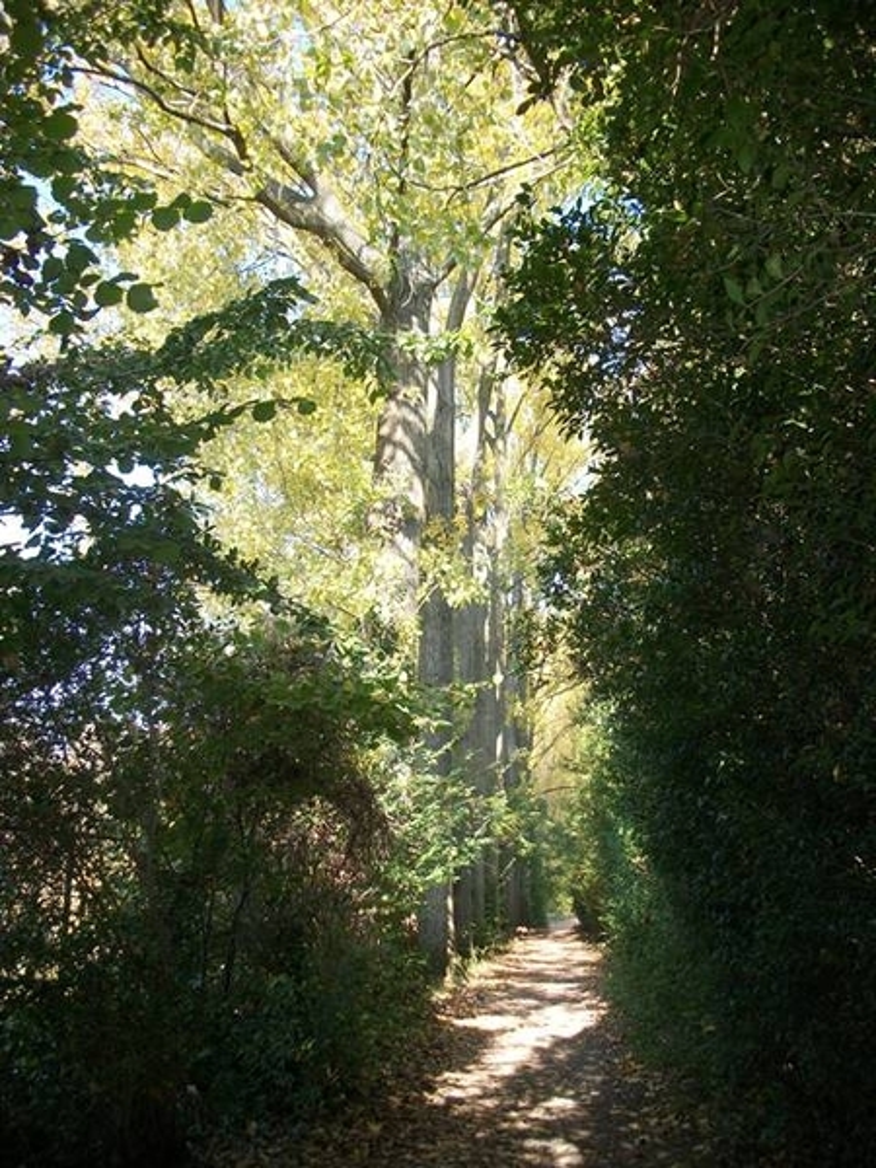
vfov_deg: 56.8
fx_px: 1080
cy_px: 584
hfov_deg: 44.2
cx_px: 438
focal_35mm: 32
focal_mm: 5.7
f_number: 2.9
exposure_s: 1/125
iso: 80
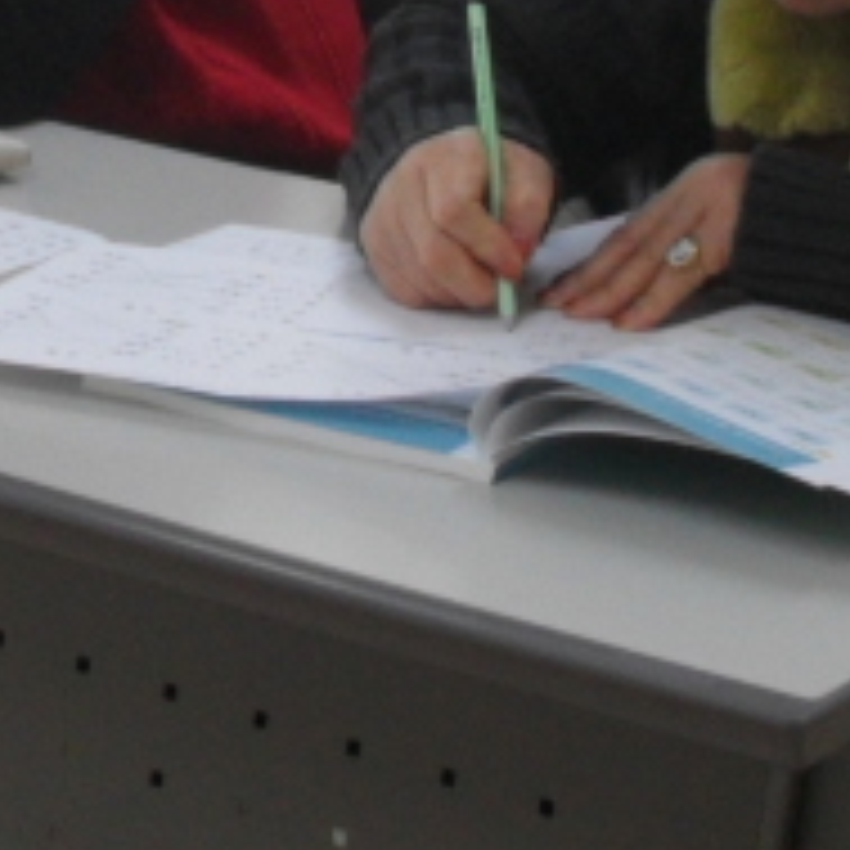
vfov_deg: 10.0
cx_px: 18
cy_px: -526
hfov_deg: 10.3
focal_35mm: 168
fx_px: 4667
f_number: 2.8
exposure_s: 1/45
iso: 100
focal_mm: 6.2
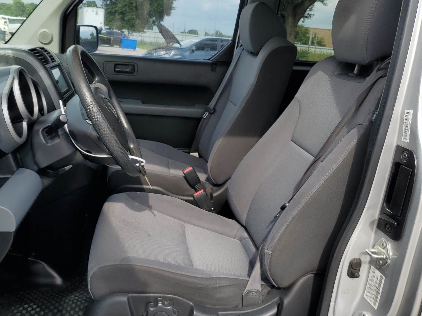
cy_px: 149
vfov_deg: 42.9
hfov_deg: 55.1
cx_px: 178
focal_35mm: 33
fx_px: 402
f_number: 1.5
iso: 50
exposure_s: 1/1250
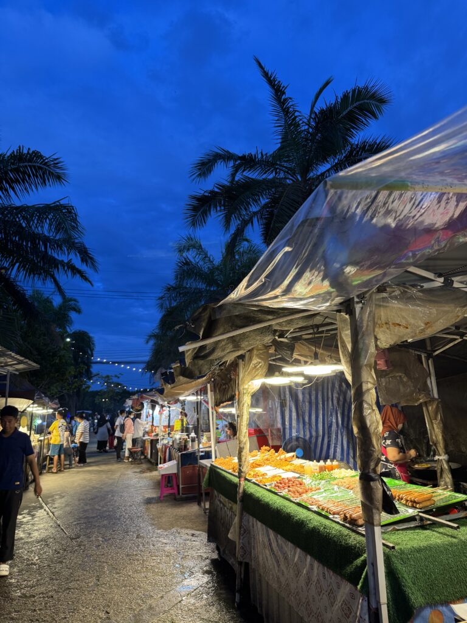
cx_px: 234
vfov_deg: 71.6
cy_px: 312
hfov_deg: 56.8
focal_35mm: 24
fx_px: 432
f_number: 1.78
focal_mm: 6.76
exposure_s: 1/50
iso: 200
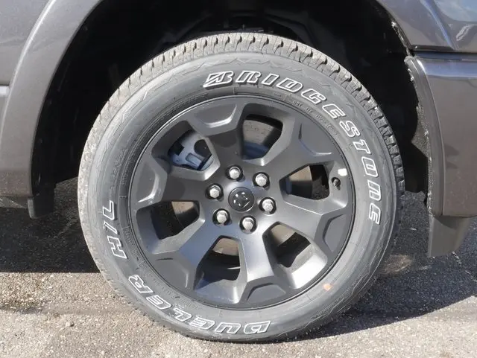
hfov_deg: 42.9
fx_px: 607
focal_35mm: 44
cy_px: 179
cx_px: 238
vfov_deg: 32.9
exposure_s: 1/60
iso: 800
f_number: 20
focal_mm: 22
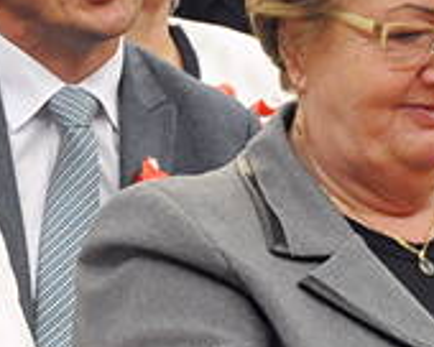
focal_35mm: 317
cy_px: 325
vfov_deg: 4.9
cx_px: -161
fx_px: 4076
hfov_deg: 6.0
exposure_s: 1/80
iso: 2500
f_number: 5.6
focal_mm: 45
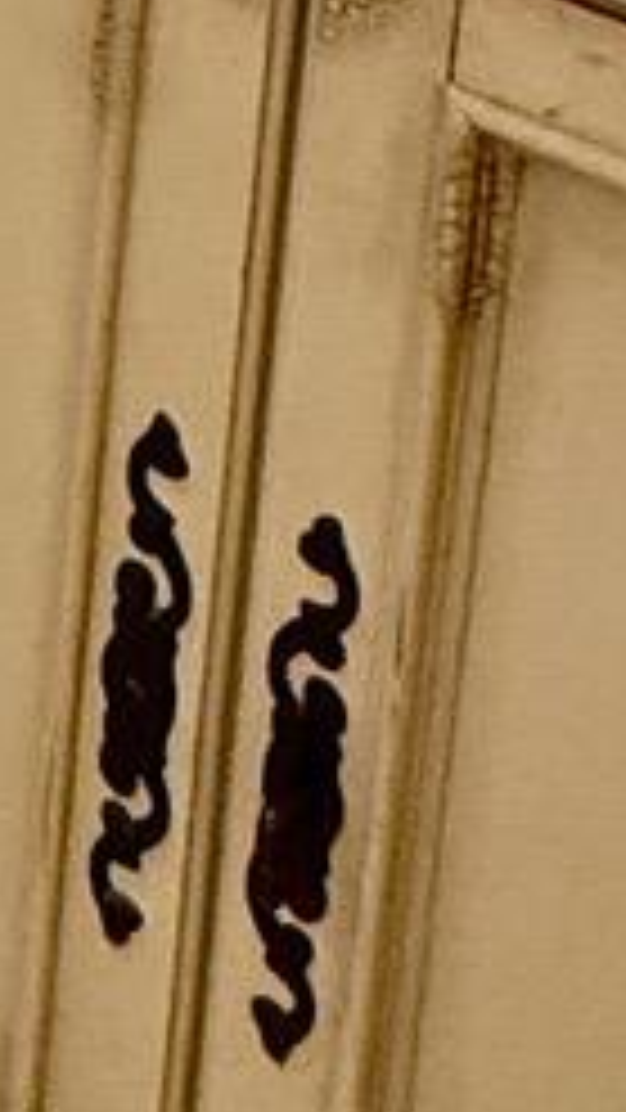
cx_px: -950
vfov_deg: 15.8
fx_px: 2802
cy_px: -1301
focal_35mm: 95
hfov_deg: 10.6
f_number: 2.2
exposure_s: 1/60
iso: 200
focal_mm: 2.22
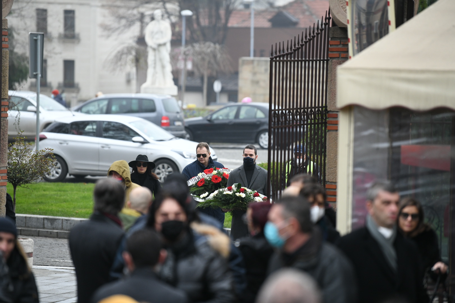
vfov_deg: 6.9
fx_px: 2528
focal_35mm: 200
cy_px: 152
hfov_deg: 10.3
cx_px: 228
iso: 1250
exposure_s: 1/640
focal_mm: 200
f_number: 3.5
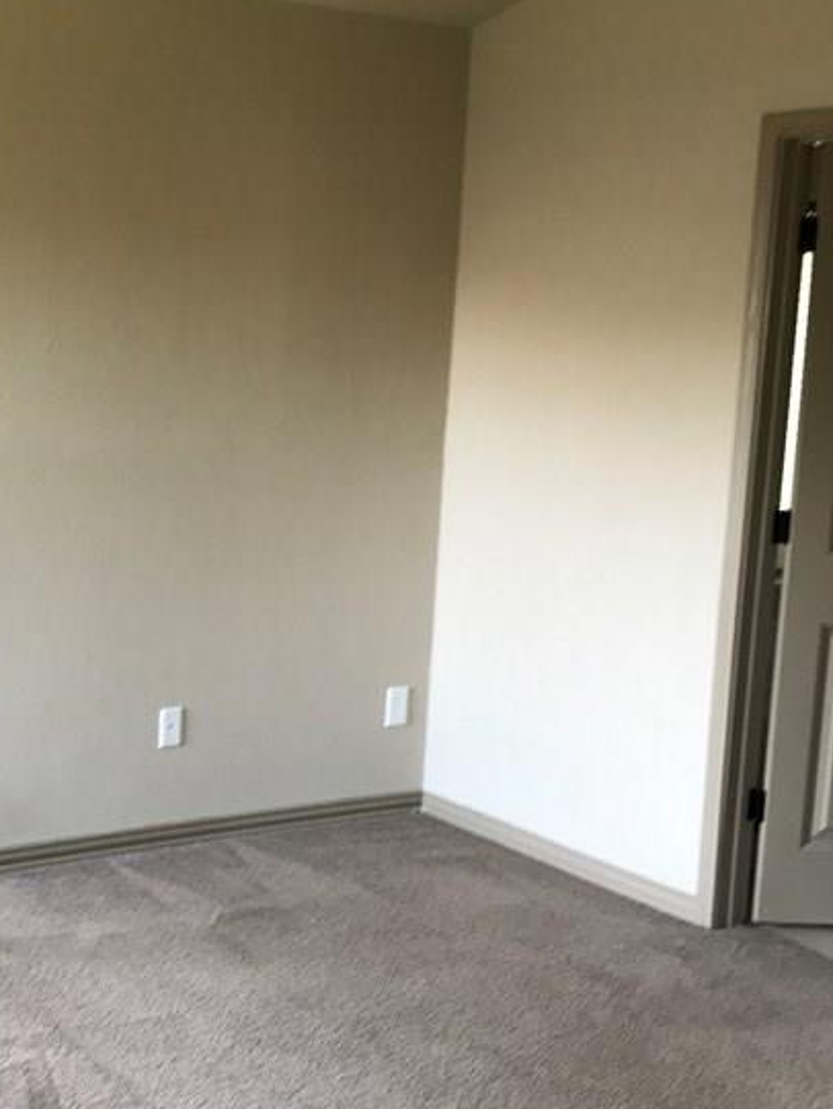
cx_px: 209
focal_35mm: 53
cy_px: 601
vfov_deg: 36.1
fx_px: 1700
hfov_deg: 27.2
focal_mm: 3.99
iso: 64
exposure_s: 1/30
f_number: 1.8
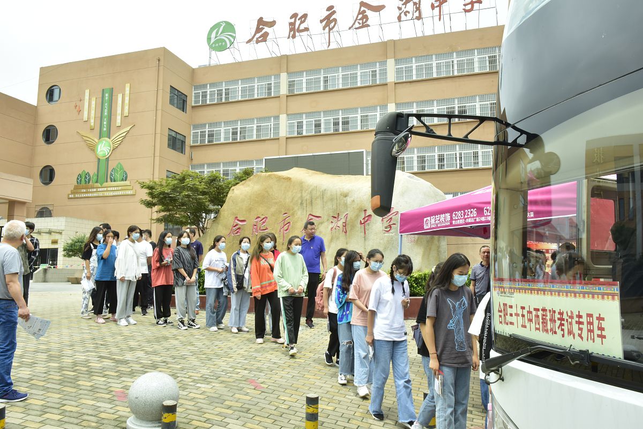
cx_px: 322
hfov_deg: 63.6
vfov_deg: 45.0
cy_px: 214
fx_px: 518
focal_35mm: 29
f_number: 22
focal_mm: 29
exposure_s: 1/125
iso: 1000
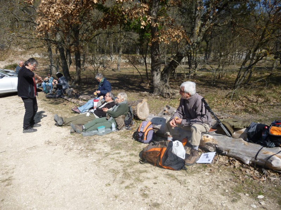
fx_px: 203
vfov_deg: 54.9
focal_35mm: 25
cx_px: 140
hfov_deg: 69.4
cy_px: 105
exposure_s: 1/1000
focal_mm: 4.5
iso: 100
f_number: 3.1
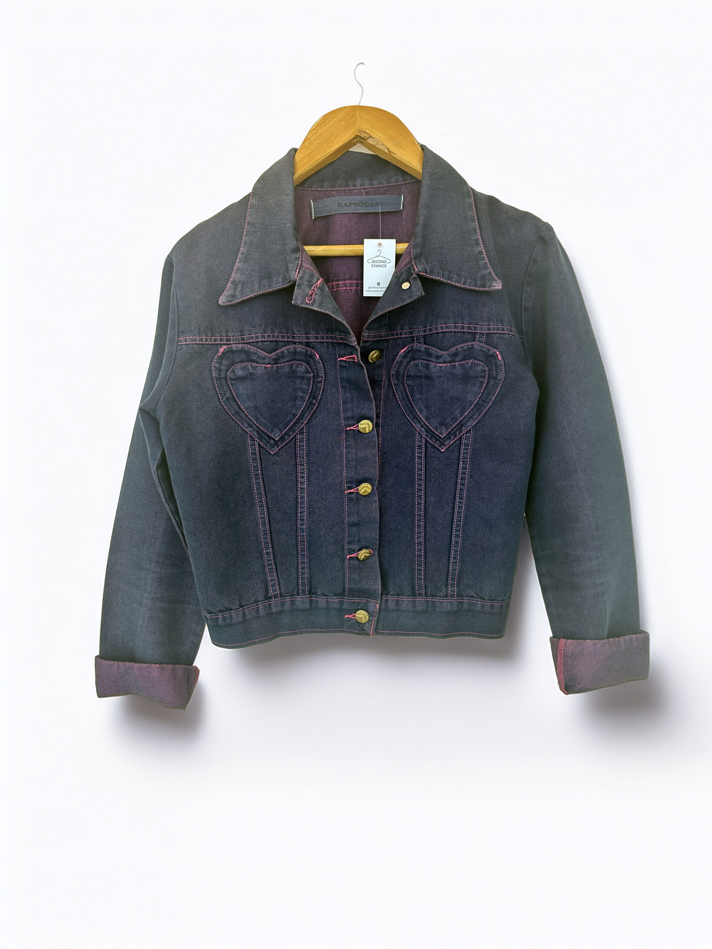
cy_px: 474
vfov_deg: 71.6
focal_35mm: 24
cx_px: 356
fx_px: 658
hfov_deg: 56.8
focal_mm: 6.86
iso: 125
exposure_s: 1/100
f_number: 1.78
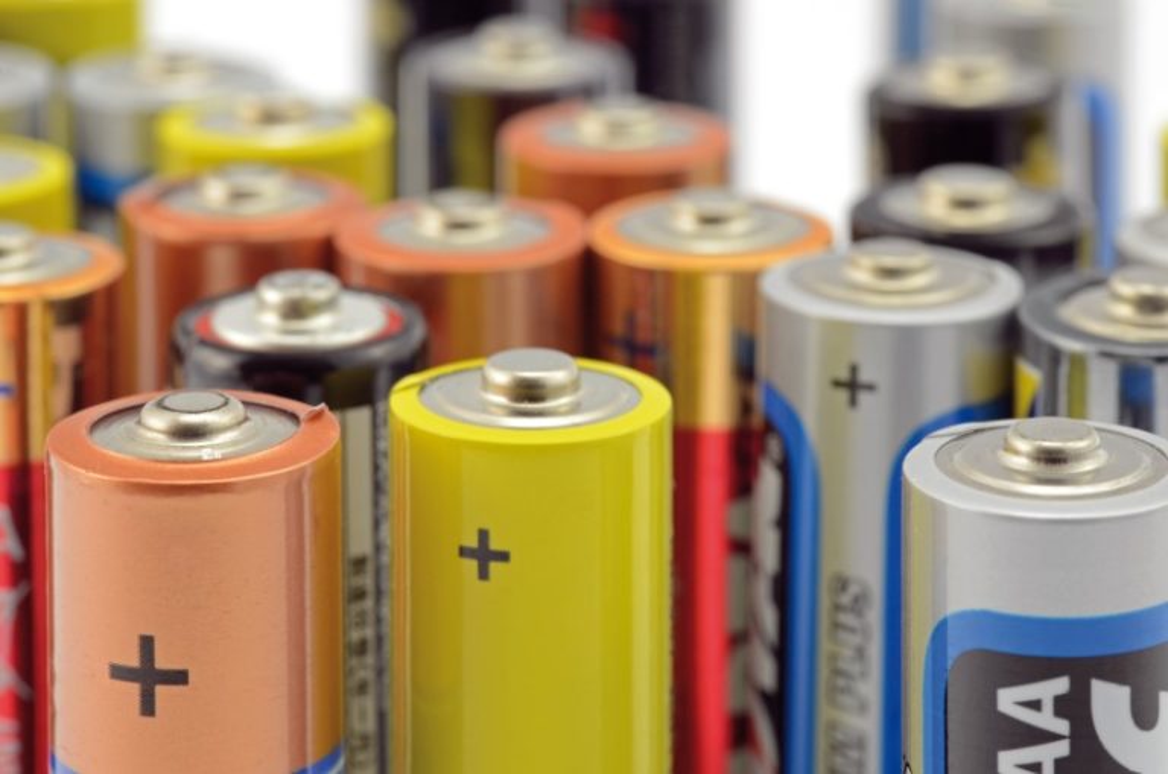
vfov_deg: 13.0
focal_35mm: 105
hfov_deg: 19.5
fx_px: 3400
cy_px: 387
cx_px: 584
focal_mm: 70
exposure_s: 2
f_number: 14
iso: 400
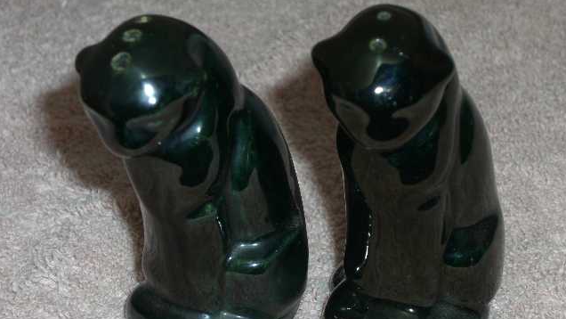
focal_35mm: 102
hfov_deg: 20.9
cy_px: 182
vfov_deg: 11.9
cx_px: 283
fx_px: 1531
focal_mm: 19.4
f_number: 9.6
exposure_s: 1/30
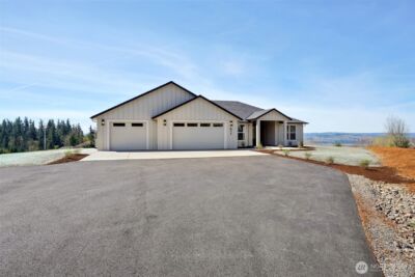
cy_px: 138
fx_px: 231
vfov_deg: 62.0
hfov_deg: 84.0
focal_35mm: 20
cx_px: 208
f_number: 8
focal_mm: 20
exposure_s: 1/800
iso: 400
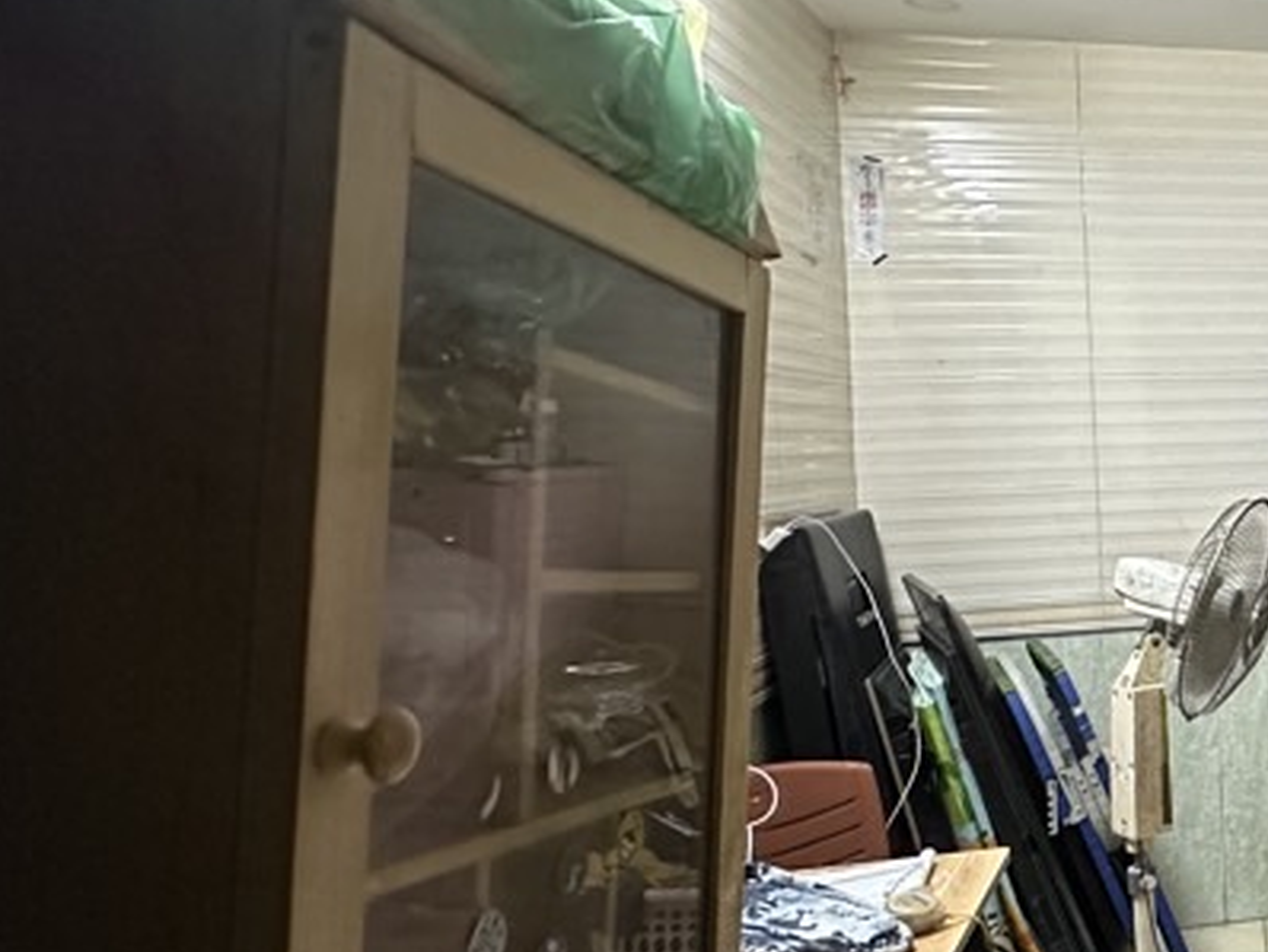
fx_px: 1319
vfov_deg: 39.7
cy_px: 487
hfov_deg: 36.1
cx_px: 1612
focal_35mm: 36
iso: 1000
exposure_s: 1/34
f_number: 2.2
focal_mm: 2.22
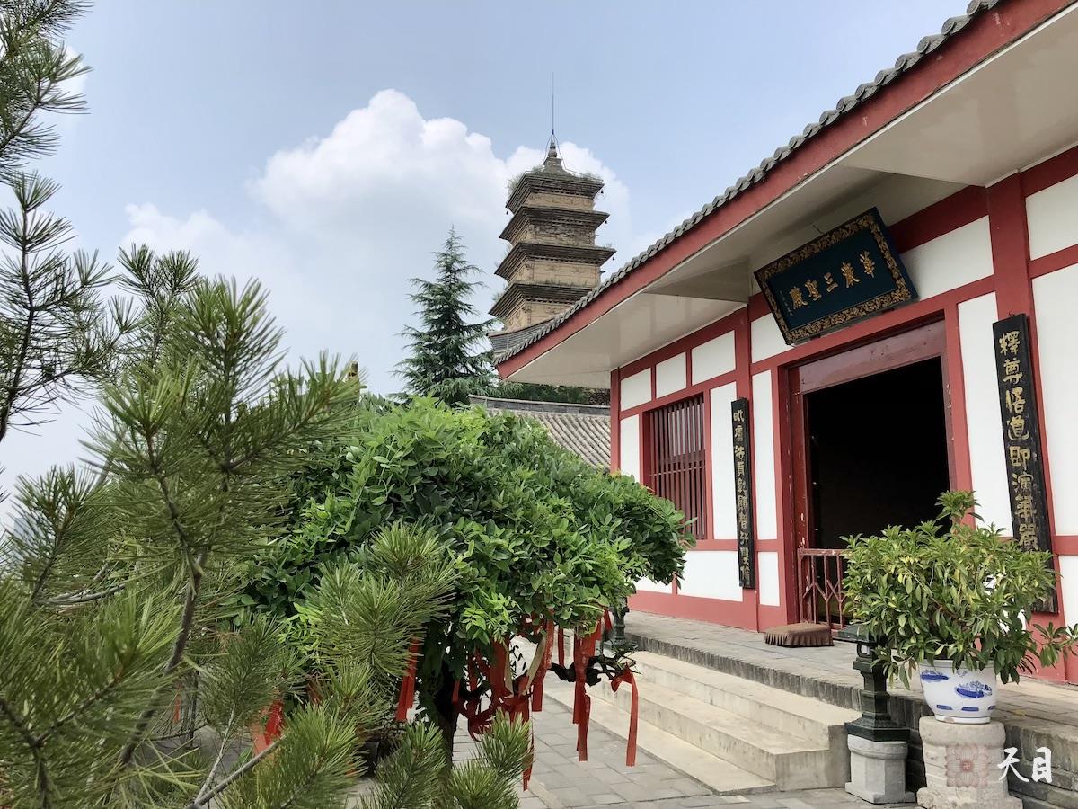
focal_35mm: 28
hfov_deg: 63.4
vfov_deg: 49.7
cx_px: 539
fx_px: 872
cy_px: 404
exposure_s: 1/2183
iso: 20
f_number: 1.8
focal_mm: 3.99
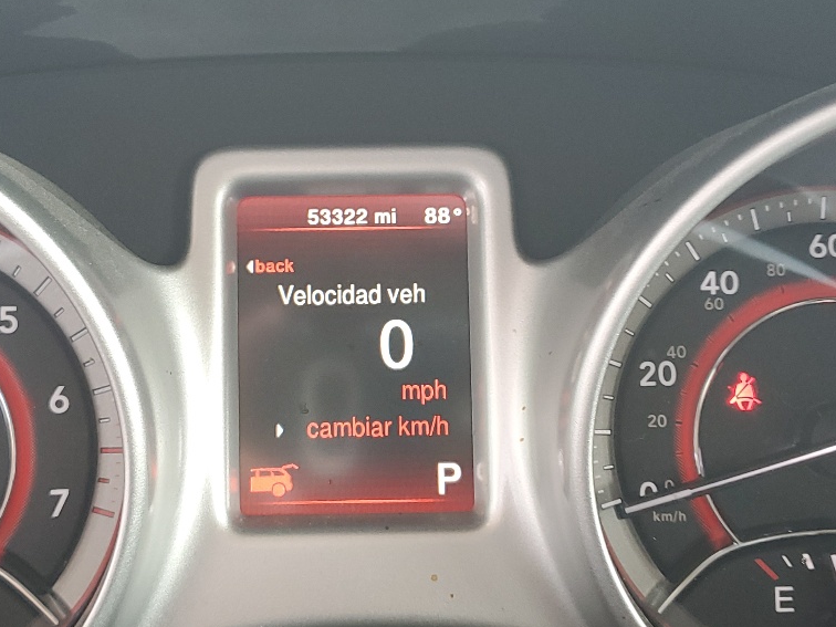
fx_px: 1328
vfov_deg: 26.6
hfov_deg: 34.8
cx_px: 346
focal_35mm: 55
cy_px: 314
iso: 71
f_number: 1.5
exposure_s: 1/60.2
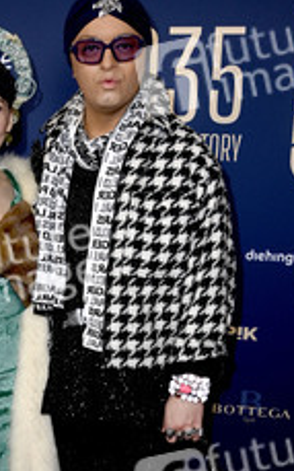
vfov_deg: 34.6
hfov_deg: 22.4
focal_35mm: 57
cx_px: 53
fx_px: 731
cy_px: 376
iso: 400
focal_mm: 32
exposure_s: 1/250
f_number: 5.6
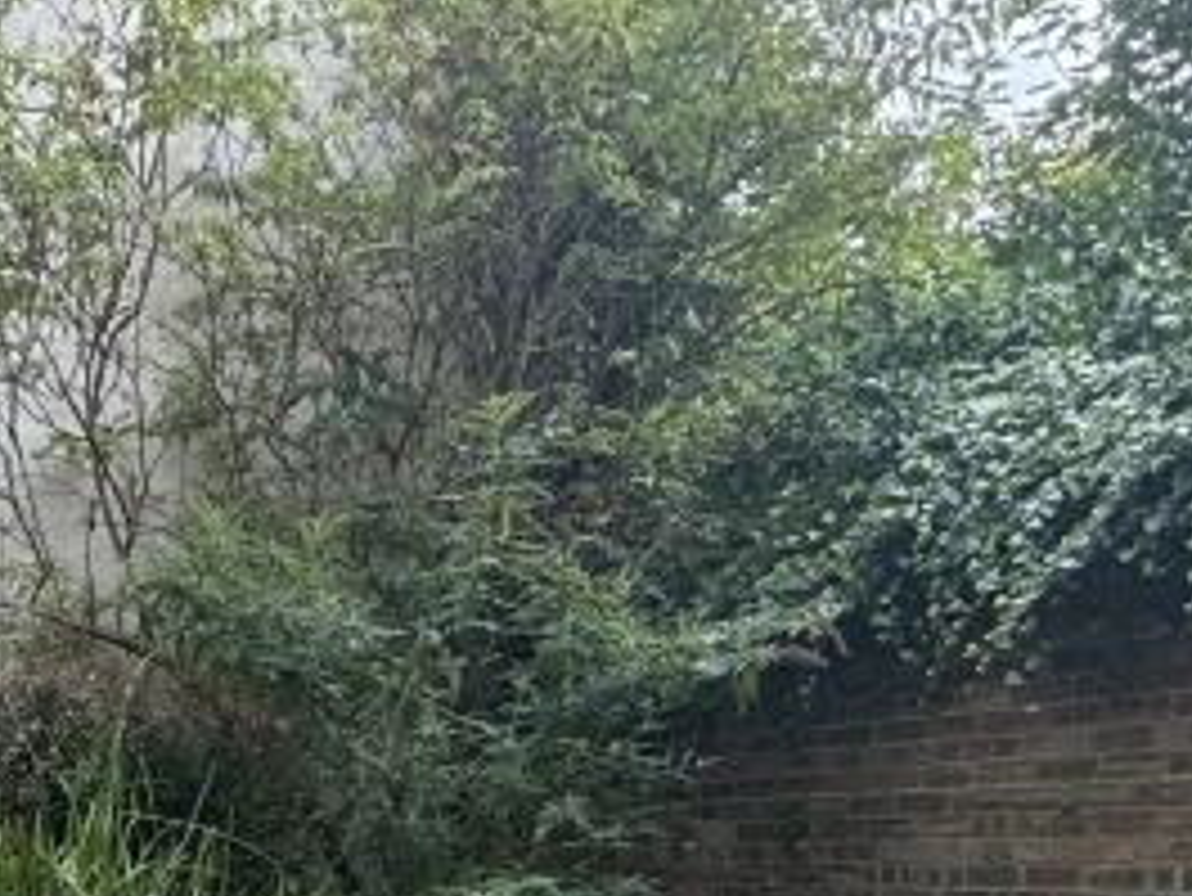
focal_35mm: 54
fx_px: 1860
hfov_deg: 33.7
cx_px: 126
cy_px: 1144
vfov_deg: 24.0
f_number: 2.2
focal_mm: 2.22
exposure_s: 1/135
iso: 40
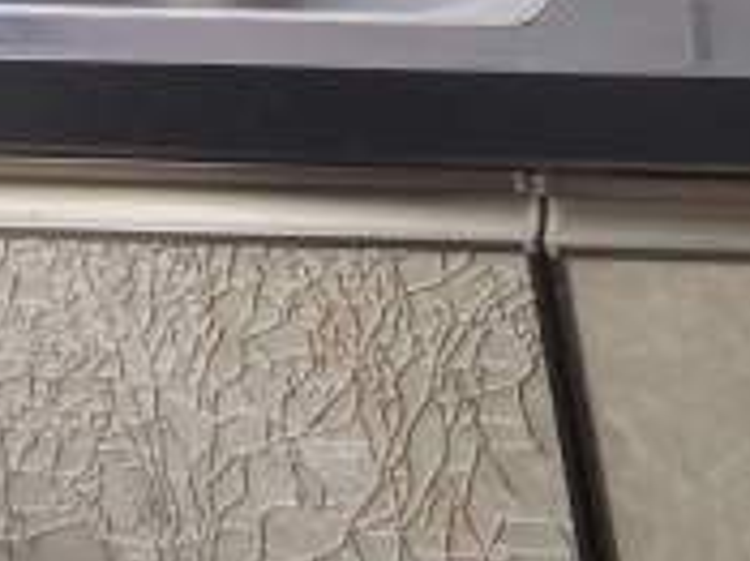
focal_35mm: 119
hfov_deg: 14.7
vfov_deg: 12.4
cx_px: 1299
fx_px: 2577
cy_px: 77
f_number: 1.75
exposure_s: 1/100
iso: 140
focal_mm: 4.75
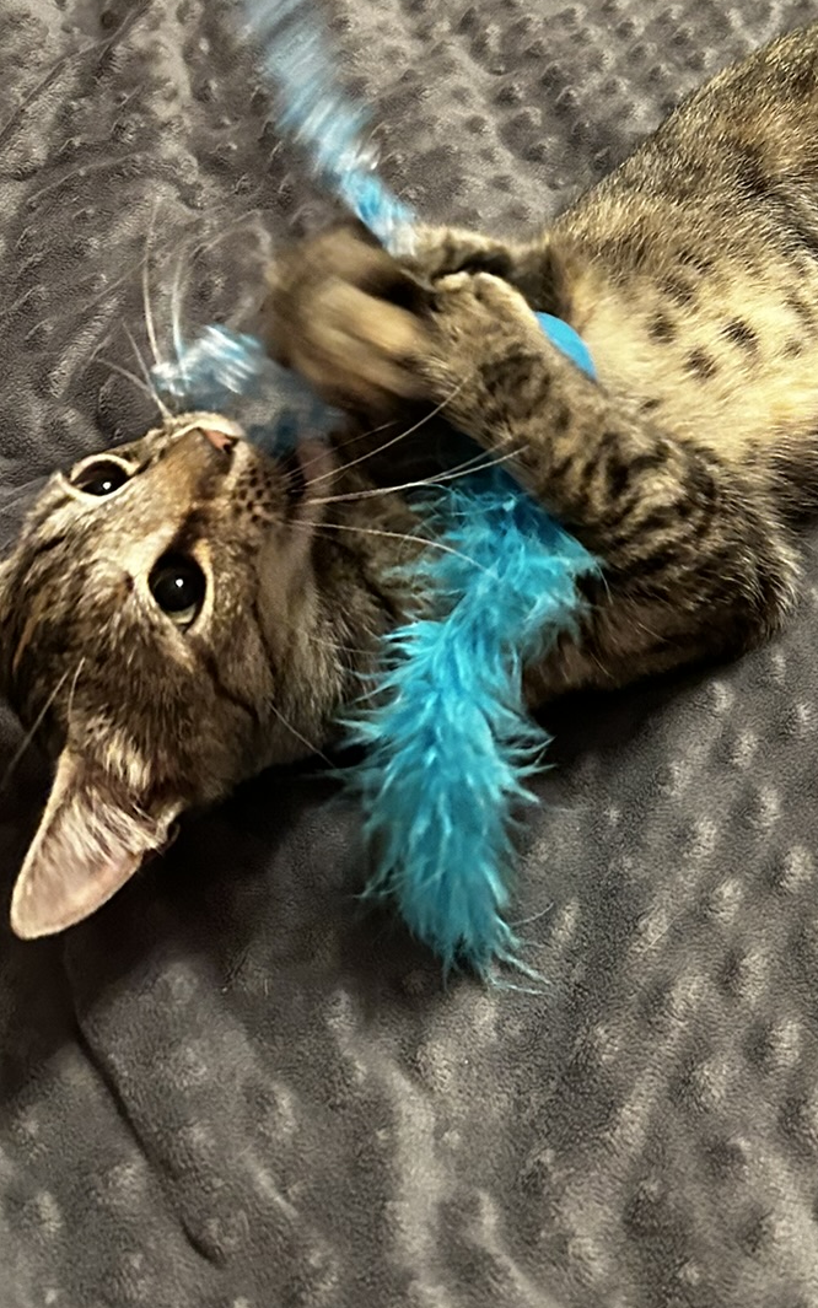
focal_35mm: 53
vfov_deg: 36.0
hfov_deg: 23.5
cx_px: 804
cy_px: 144
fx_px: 1890
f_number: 1.5
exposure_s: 1/60
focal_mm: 5.7
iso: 500
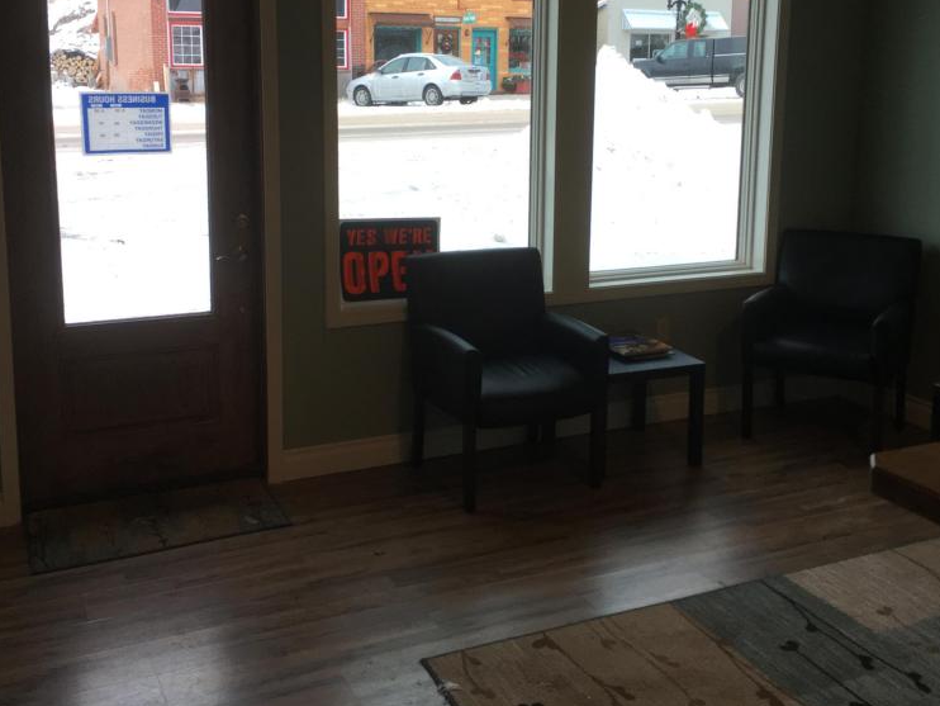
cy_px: 252
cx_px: 483
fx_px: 1087
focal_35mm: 40
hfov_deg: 46.8
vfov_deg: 35.7
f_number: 2.2
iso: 40
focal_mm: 4.15
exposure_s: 1/120
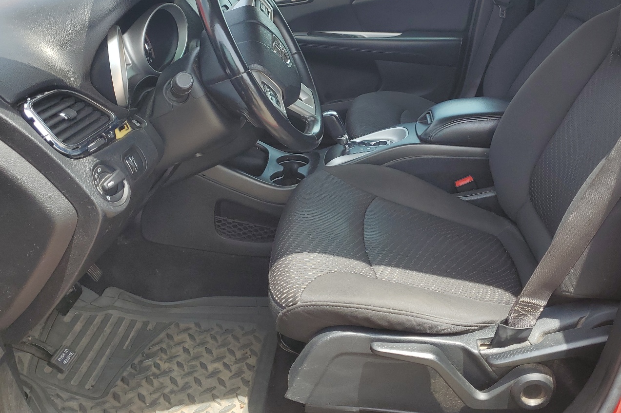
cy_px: 131
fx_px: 586
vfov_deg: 38.3
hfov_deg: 55.3
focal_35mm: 34
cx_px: 382
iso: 50
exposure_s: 1/769
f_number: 1.5
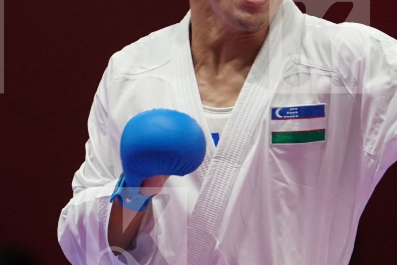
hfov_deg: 2.4
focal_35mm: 860
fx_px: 9483
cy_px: 44
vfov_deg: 1.6
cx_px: 137
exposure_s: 1/1000
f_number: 4
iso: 3200
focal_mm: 234
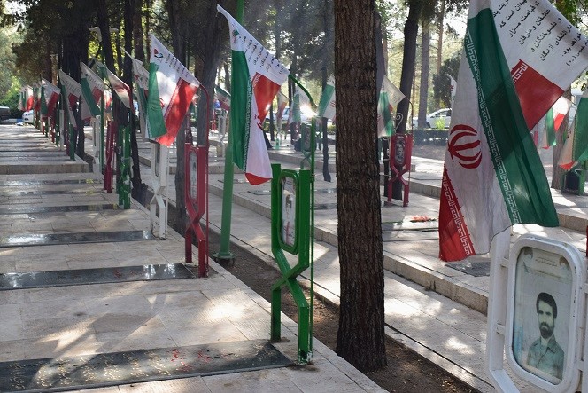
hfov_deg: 45.0
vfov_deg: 30.9
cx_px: 294
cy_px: 196
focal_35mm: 44
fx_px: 711
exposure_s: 1/100
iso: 400
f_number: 9
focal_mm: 29
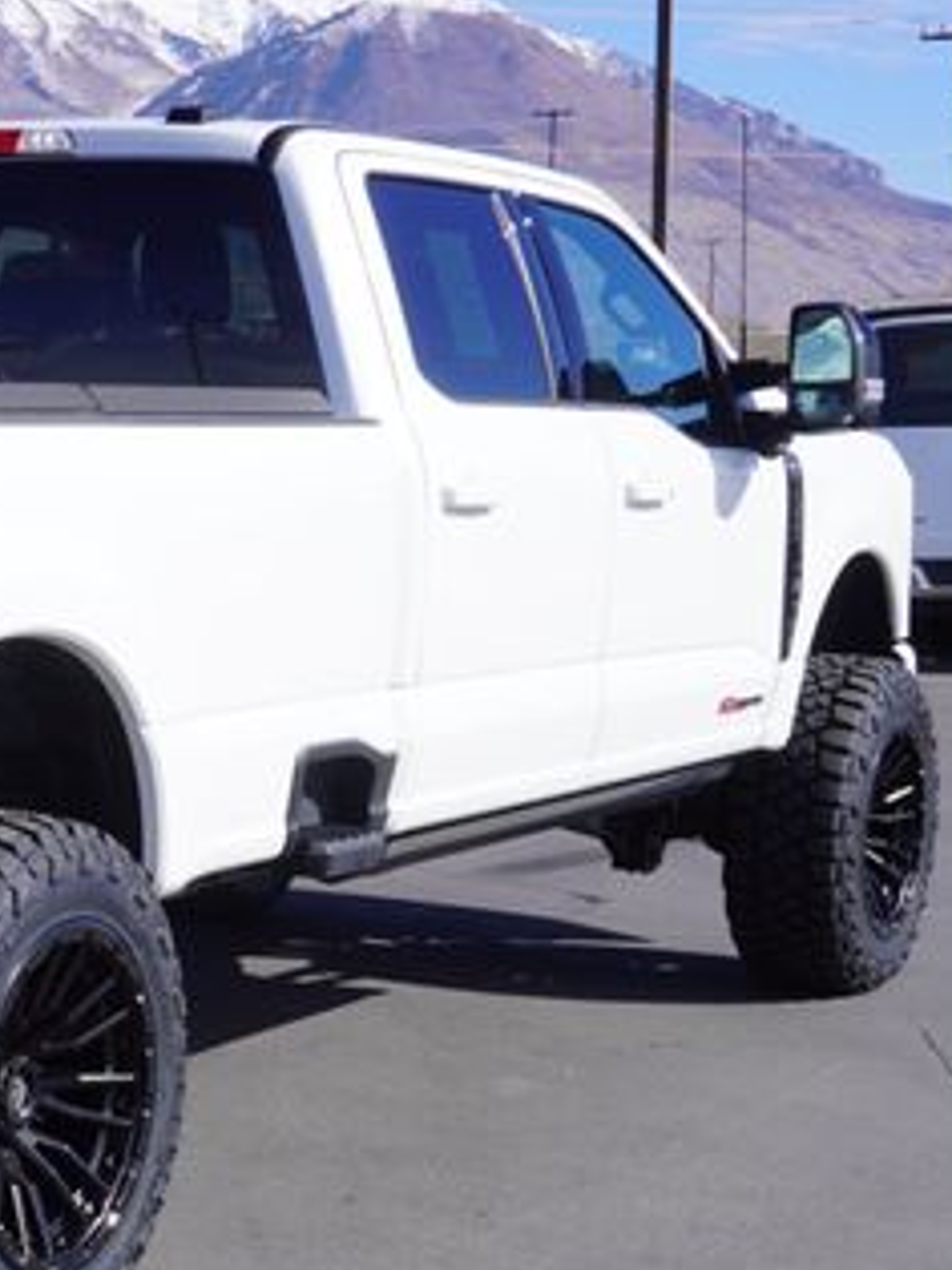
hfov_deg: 15.6
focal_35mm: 91
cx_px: -222
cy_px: 758
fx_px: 3338
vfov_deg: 21.5
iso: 100
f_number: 11
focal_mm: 31
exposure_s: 1/160
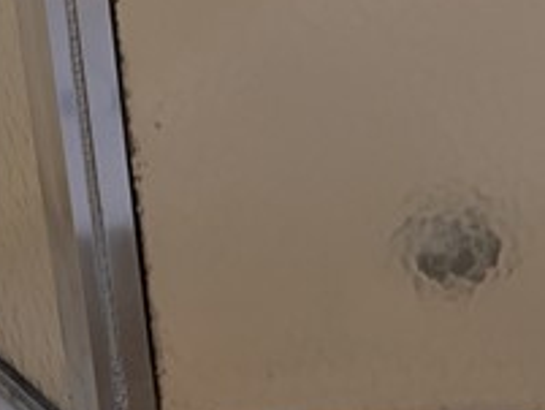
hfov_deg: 16.1
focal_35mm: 122
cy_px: -470
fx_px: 1922
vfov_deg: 10.8
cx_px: 389
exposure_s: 1/120
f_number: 1.68
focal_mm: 6.9
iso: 202
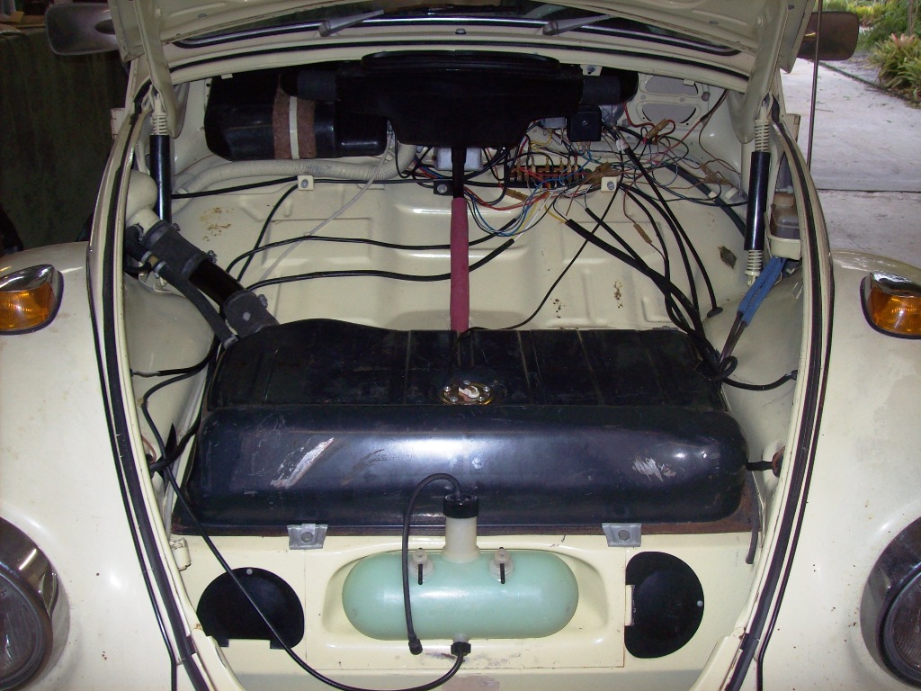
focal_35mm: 36
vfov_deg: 39.7
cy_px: 346
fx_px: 958
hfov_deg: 51.4
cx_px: 460
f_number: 2.7
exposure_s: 1/64
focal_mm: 6
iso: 80
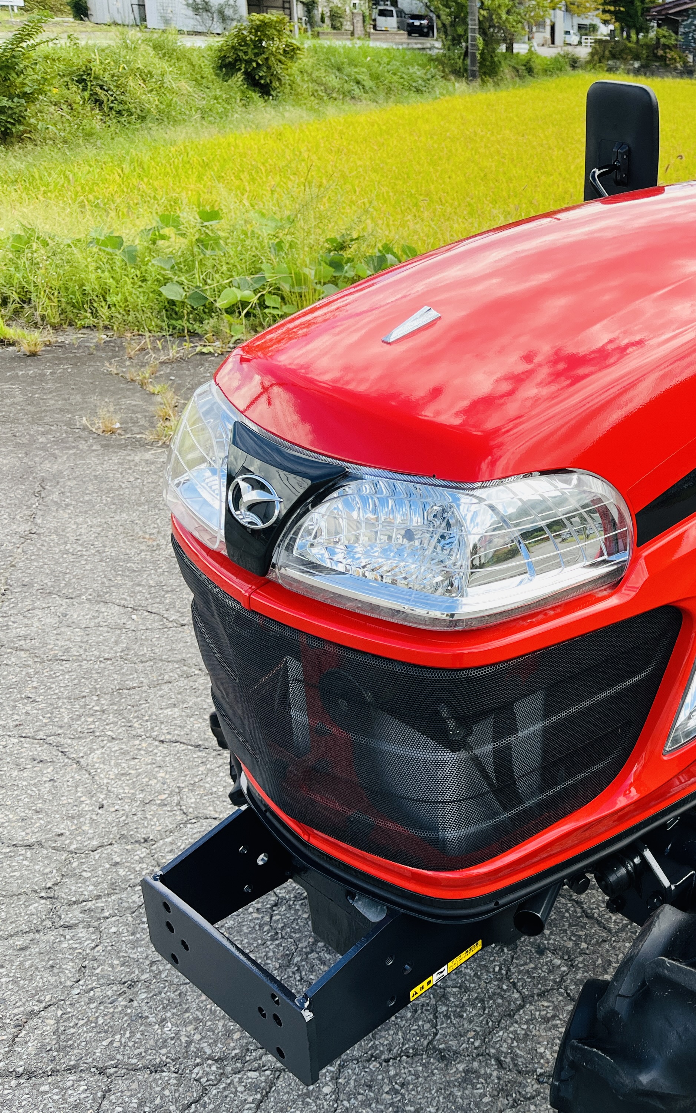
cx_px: 700
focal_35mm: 37
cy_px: 559
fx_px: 1123
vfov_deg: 52.7
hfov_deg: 31.7
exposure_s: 1/696
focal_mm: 5.1
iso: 50
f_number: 1.6
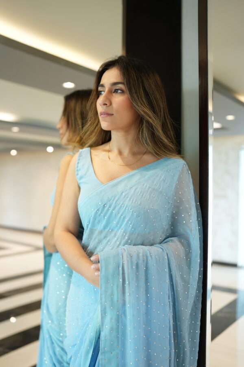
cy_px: 184
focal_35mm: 35
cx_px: 122
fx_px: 356
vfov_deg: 54.4
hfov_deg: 37.9
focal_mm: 35
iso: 1250
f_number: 2
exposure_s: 1/200
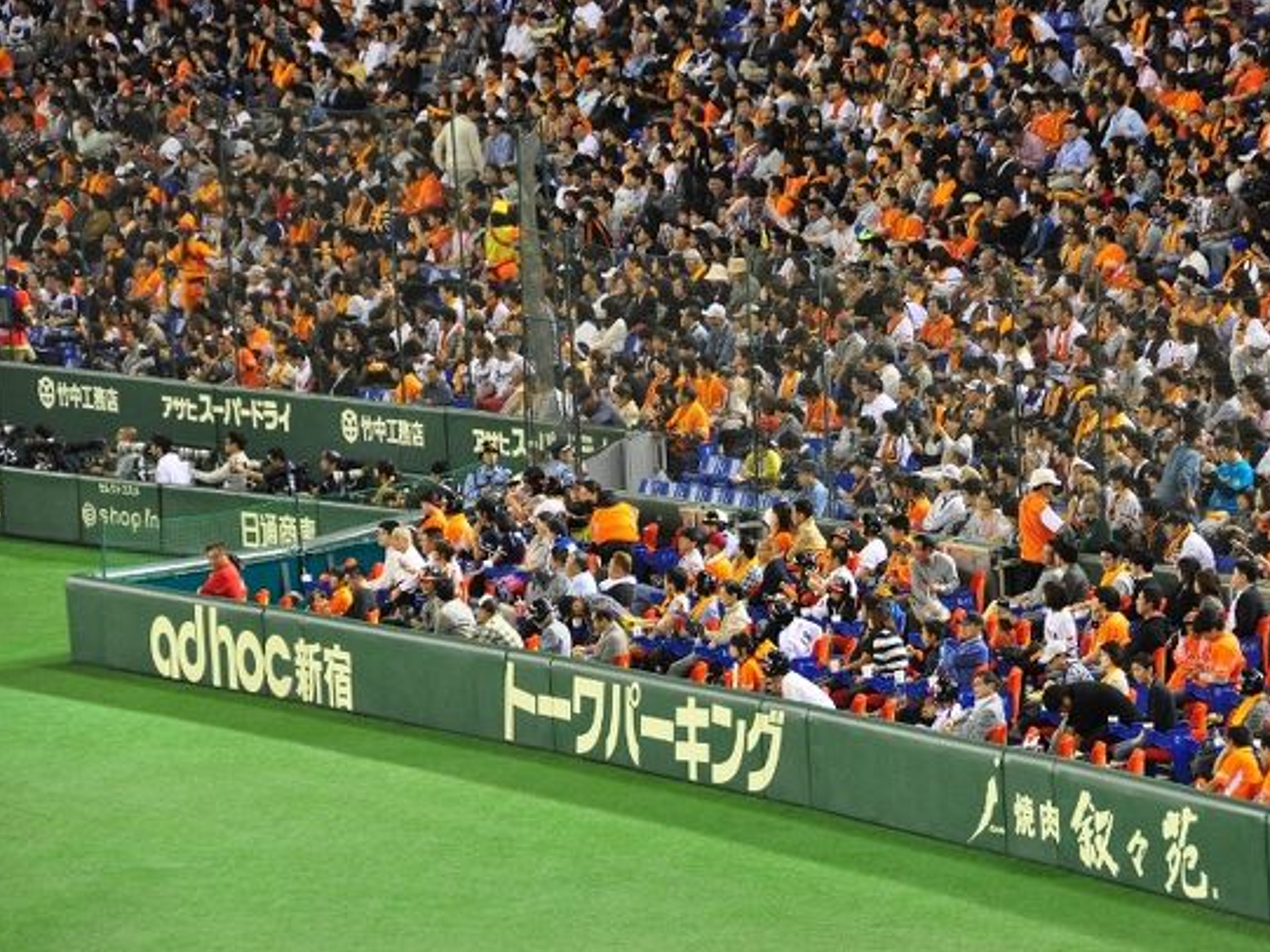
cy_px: 501
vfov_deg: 6.6
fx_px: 8257
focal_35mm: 225
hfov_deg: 8.8
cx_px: 754
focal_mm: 130
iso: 800
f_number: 5.6
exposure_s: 1/40
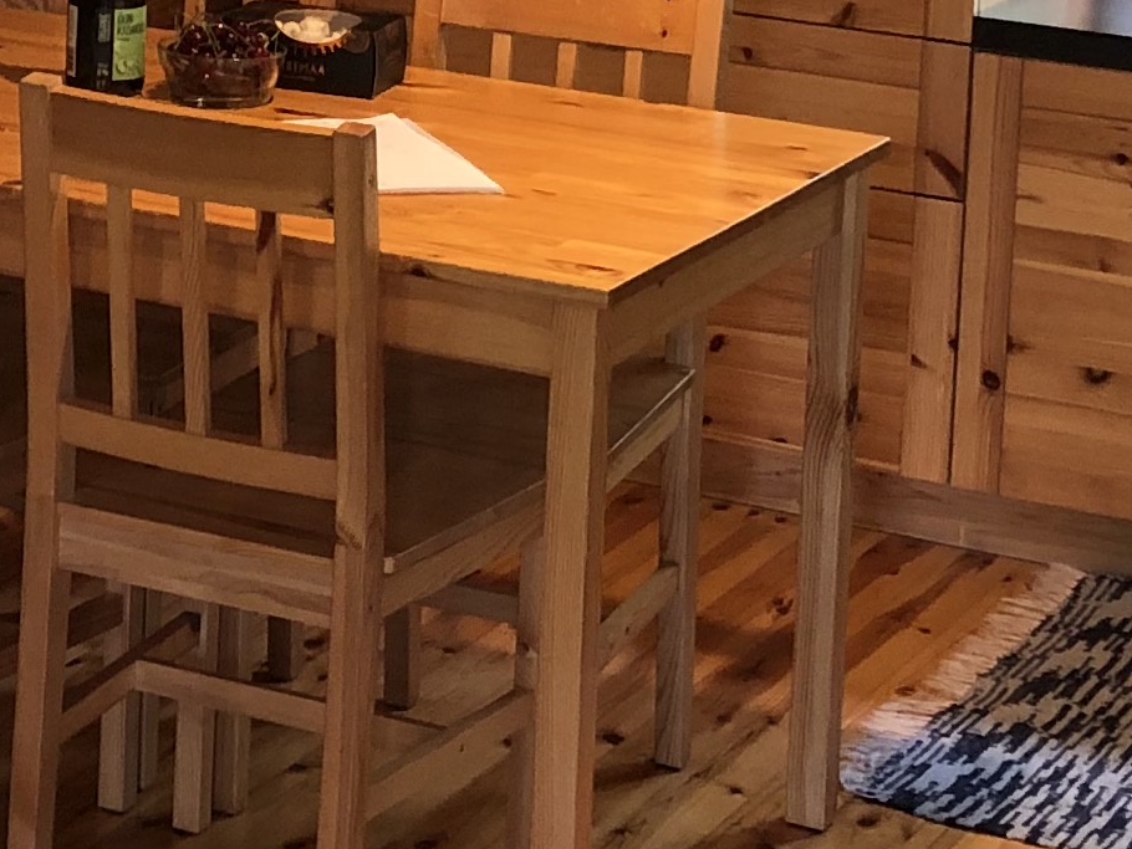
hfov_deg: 15.6
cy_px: -193
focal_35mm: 124
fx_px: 4056
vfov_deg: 11.7
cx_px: -14
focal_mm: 3.99
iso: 50
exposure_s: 1/15
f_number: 1.8
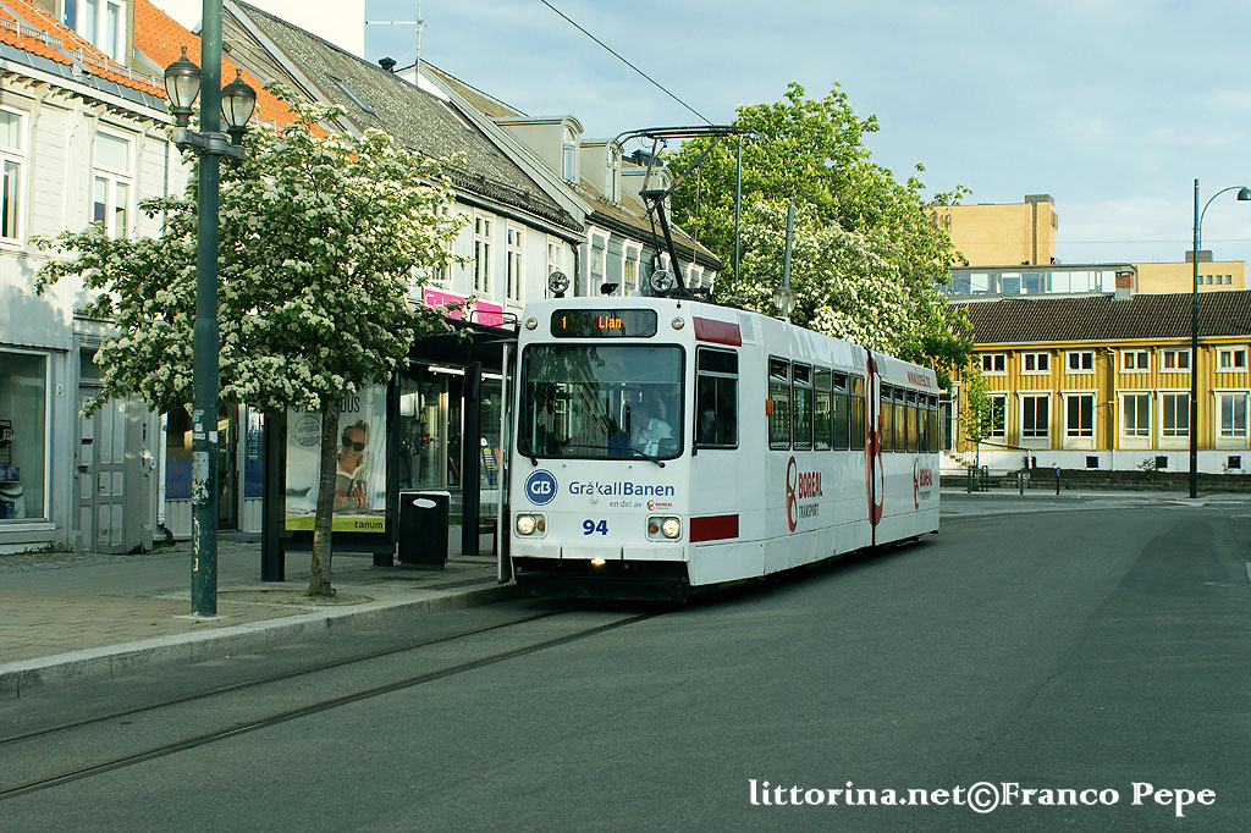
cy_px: 416
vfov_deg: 25.7
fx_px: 1824
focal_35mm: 52
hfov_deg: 37.9
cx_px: 626
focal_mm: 35
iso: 200
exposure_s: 1/320
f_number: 5.6
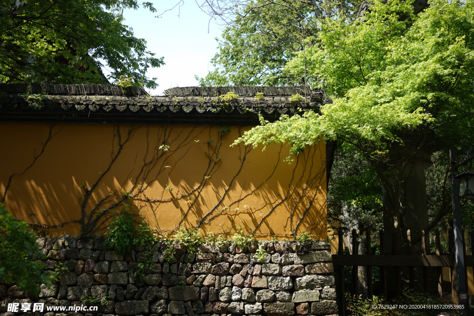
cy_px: 158
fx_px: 461
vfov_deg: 37.9
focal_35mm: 35
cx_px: 237
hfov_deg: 54.4
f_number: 2.8
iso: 64
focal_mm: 35
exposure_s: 1/500
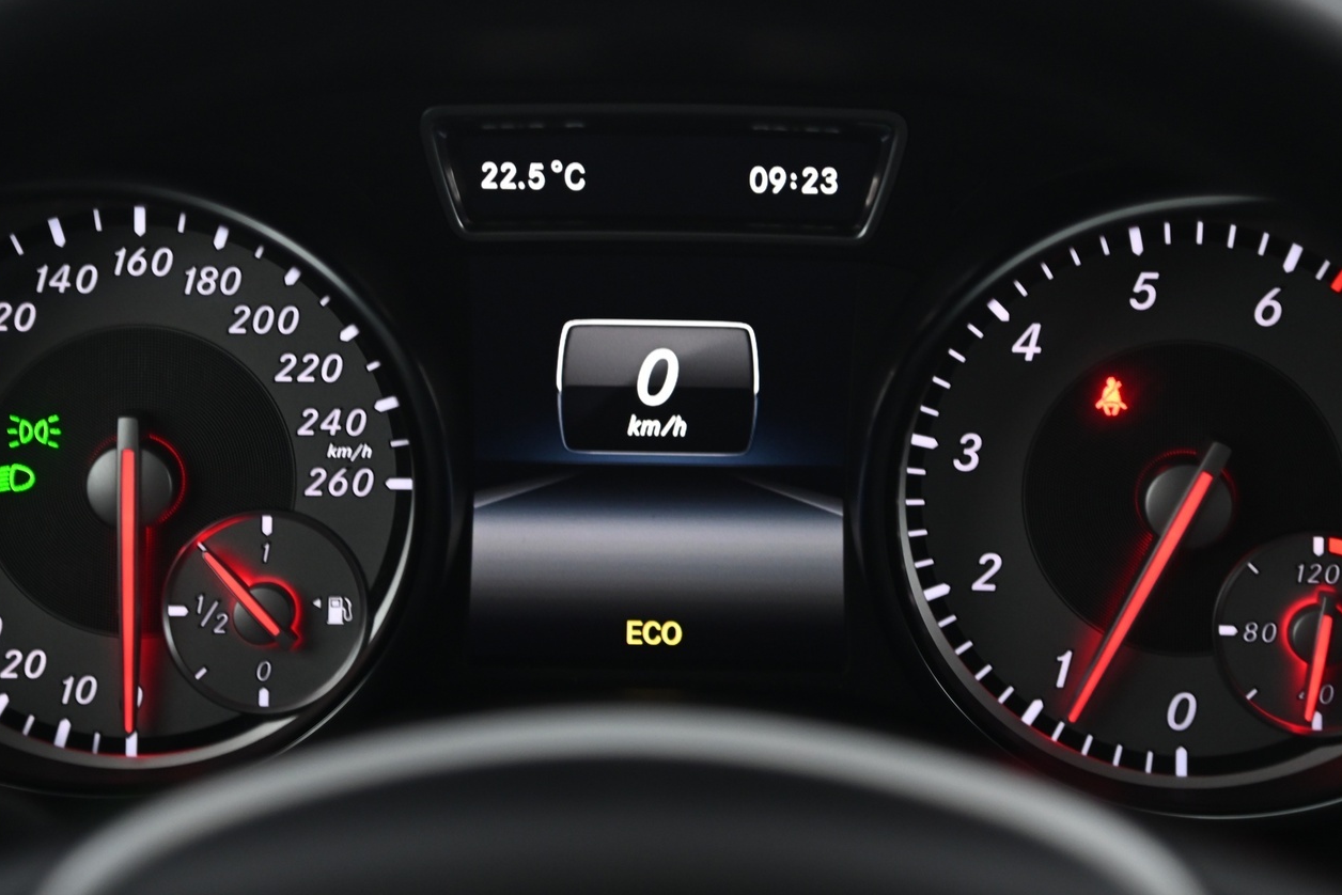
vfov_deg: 8.9
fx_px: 5779
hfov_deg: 13.2
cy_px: 327
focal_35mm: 155
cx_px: 617
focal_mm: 120
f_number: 4
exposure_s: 1/25
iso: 2000
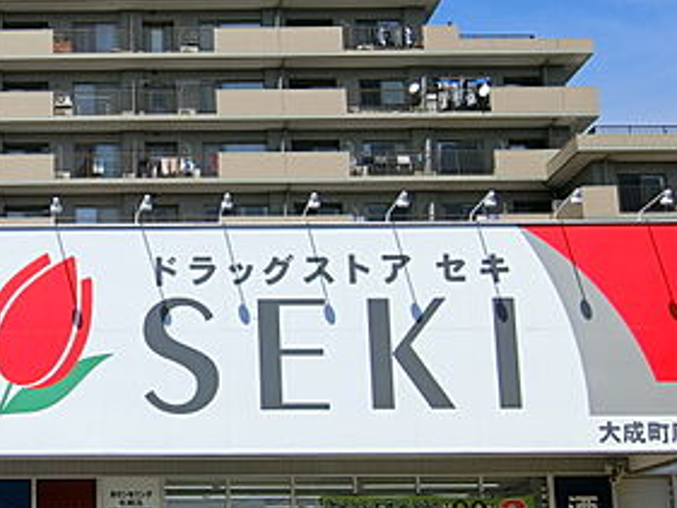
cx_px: 43
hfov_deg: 25.0
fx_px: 1467
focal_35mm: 75
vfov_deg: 19.6
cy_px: 324
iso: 80
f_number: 3.4
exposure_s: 1/1600
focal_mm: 7.2
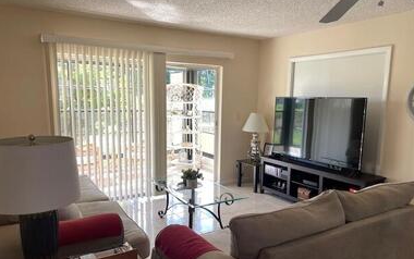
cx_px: 215
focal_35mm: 29
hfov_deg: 64.6
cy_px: 149
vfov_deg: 43.1
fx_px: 327
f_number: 1.6
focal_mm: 4.2
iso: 32
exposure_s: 1/164
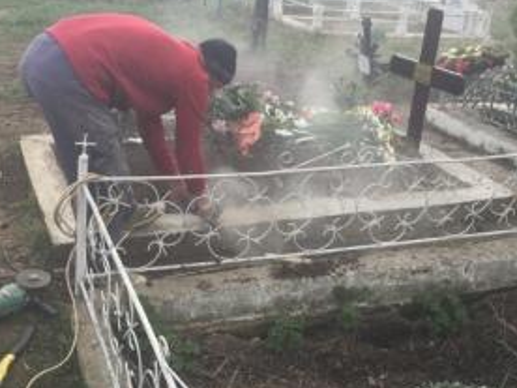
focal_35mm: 47
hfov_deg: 40.4
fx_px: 702
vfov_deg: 30.9
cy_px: 186
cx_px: 253
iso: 32
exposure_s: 1/860
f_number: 2.2
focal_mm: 4.15
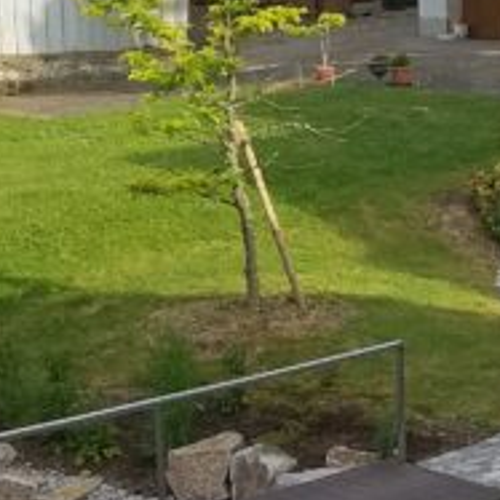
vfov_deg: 13.8
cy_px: 406
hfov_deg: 13.5
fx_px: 2059
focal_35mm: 126
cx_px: 603
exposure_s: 1/1224
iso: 50
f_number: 1.7
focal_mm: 4.2
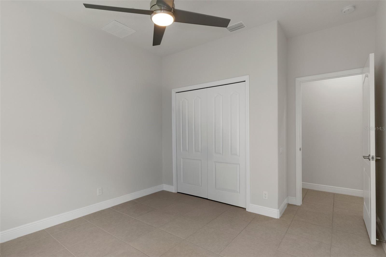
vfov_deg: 67.4
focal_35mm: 18
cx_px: 193
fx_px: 193
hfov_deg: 90.0
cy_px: 128
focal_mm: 12
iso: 320
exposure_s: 1/6
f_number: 8
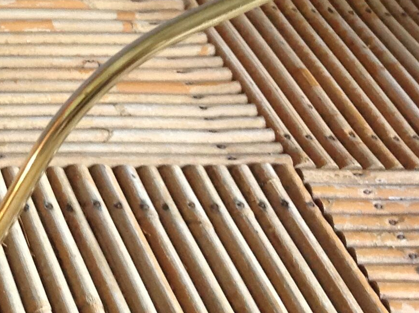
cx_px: -199
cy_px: 107
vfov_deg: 14.0
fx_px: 1269
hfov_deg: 17.1
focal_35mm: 105
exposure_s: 1/15
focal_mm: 4.28
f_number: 2.4
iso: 160
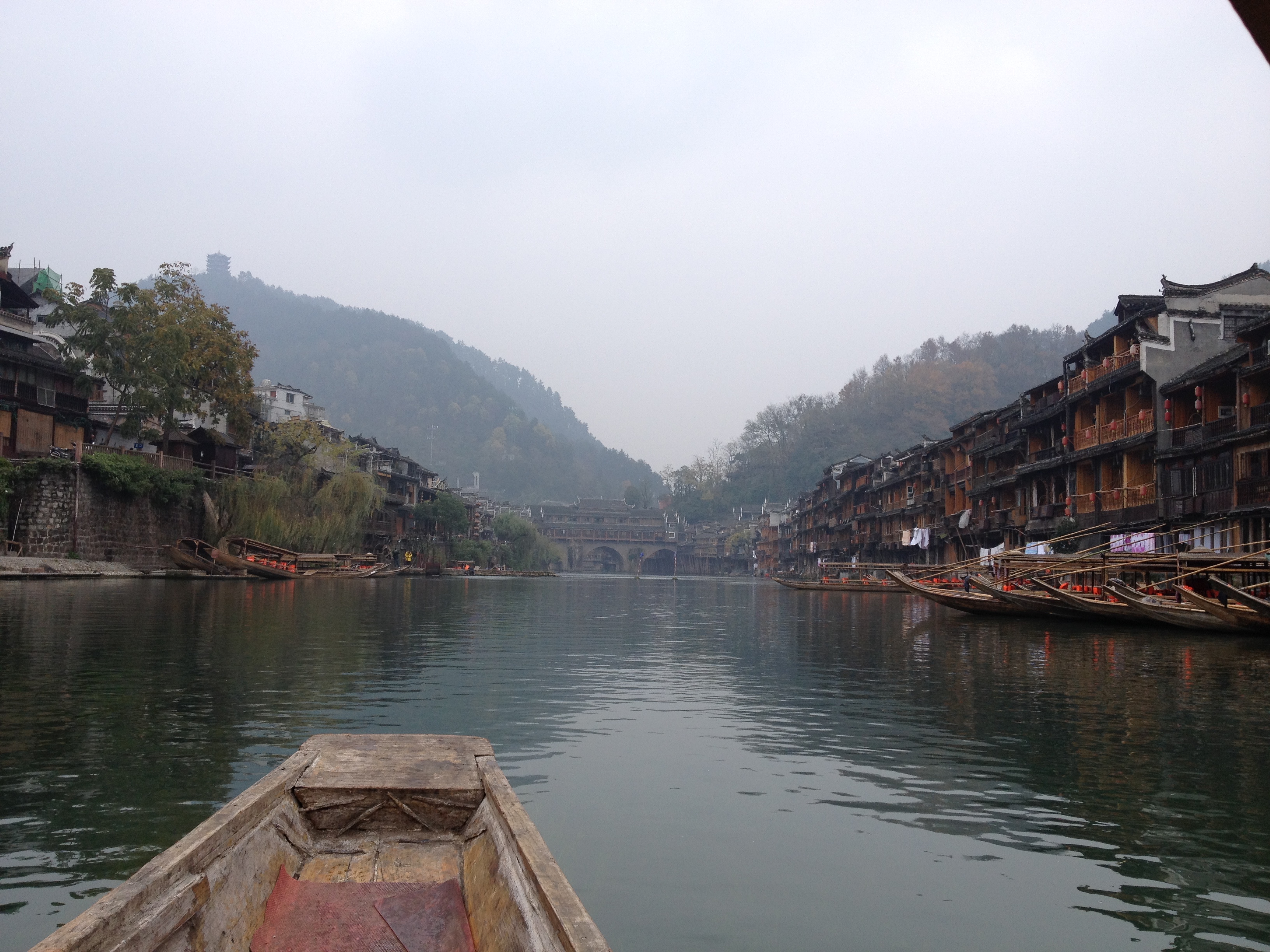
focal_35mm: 35
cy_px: 476
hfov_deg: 52.6
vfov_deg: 40.7
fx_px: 1284
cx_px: 635
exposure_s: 1/292
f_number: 2.4
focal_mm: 4.28
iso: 50
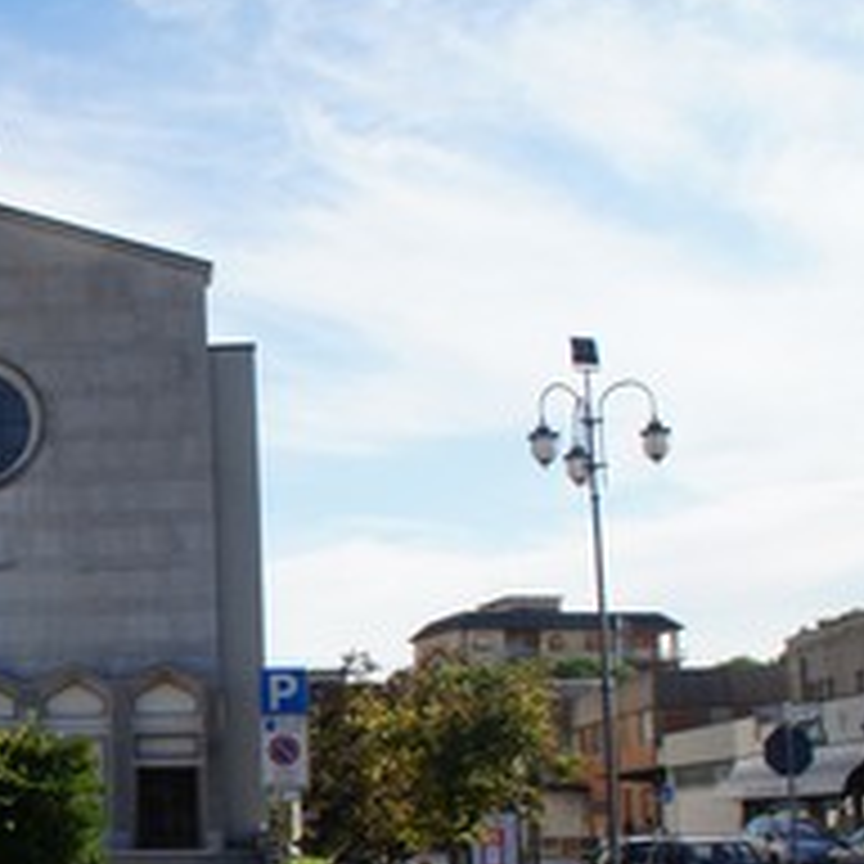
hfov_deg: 28.2
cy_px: 623
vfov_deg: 30.7
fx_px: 1553
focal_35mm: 55
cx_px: -90
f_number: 11
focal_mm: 18
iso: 100
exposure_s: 1/80
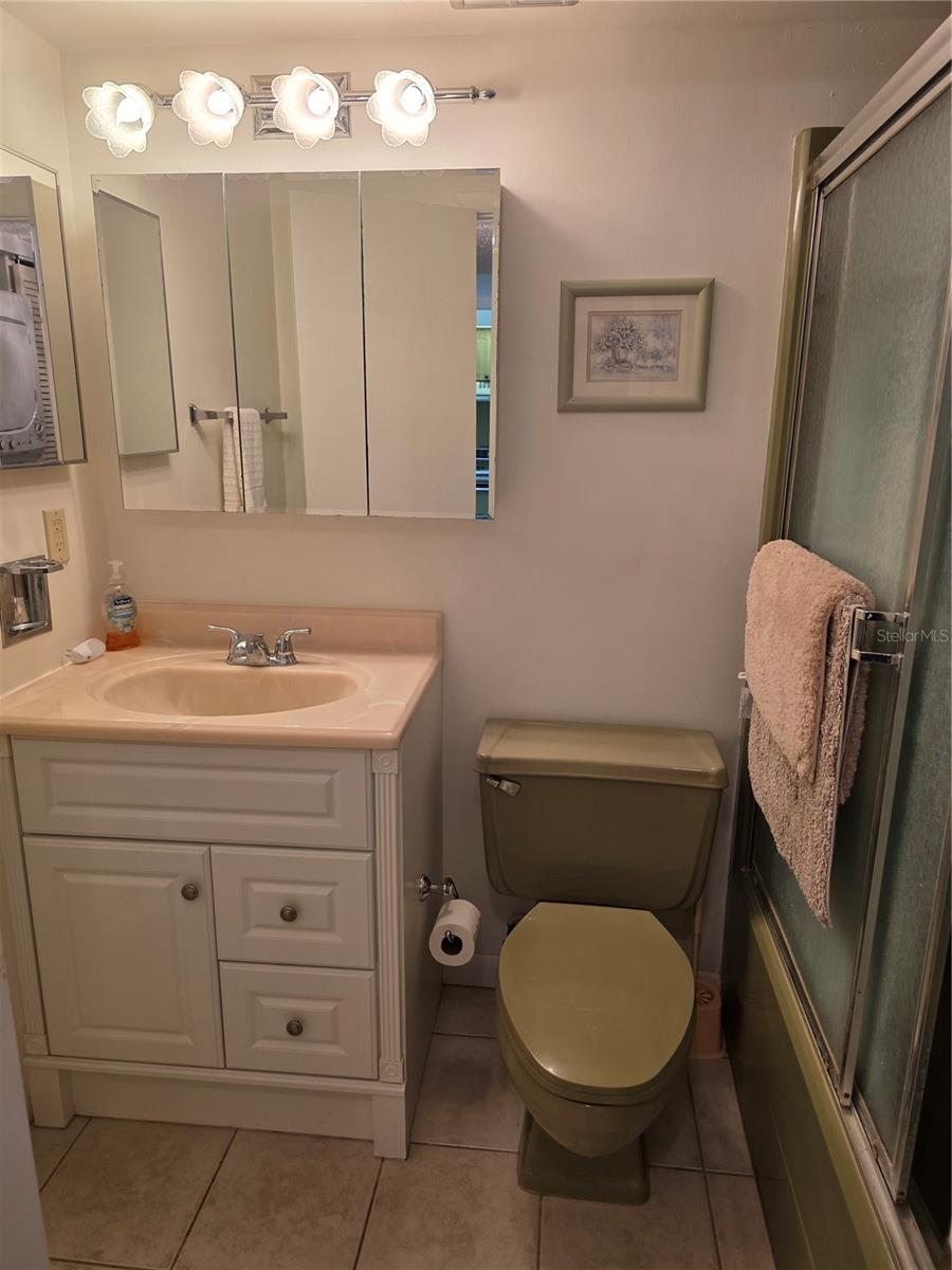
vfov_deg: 73.9
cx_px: 476
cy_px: 635
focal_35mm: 23
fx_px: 843
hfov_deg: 58.9
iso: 125
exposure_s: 1/120
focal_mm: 6.3
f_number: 1.7
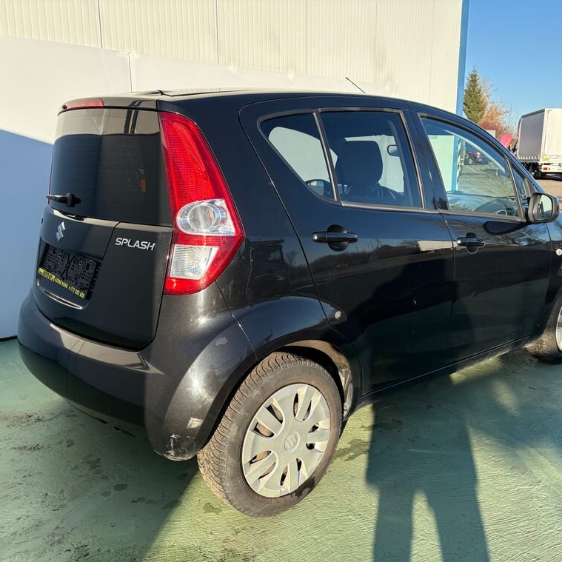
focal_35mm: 31
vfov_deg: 52.5
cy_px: 284
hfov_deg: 52.4
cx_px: 315
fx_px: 569
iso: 64
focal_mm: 5.96
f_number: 1.6
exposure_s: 1/1587
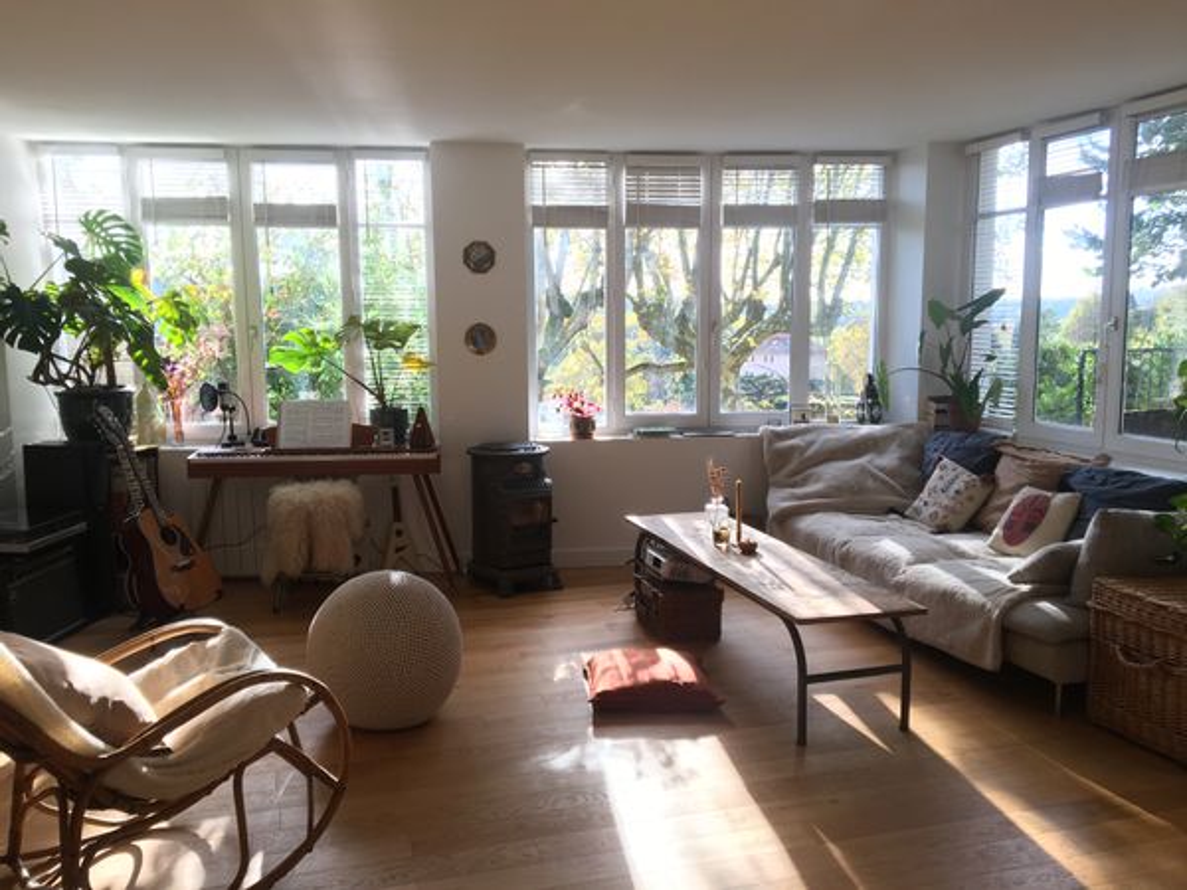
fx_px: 994
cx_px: 594
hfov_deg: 61.7
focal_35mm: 29
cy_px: 445
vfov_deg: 48.2
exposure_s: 1/100
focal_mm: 4.15
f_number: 2.2
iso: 25
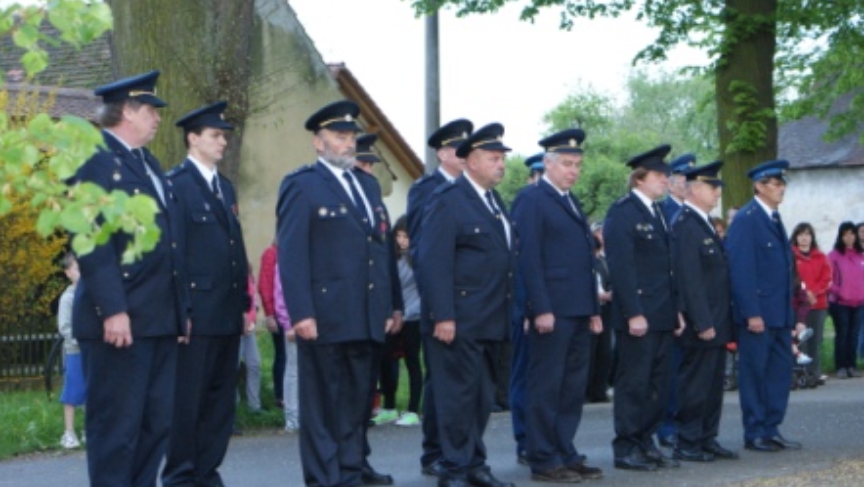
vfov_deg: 13.8
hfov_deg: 24.3
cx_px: 428
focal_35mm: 88
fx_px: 2006
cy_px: 260
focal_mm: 55
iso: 800
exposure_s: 1/40
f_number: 5.6
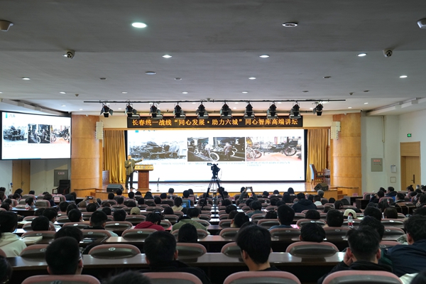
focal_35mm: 35
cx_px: 213
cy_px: 142
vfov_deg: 37.9
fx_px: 414
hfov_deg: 54.4
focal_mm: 35
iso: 1250
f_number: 4.5
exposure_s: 1/80
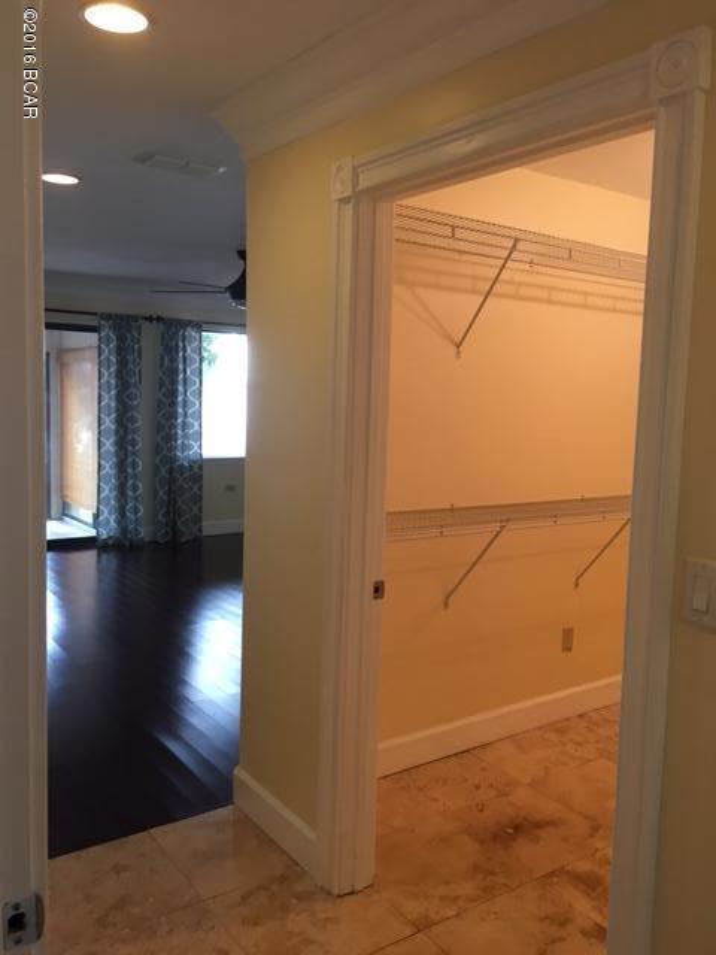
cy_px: 478
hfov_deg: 48.2
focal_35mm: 29
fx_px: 800
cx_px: 358
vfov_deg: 61.7
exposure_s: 1/30
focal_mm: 4.15
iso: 64
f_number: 2.2
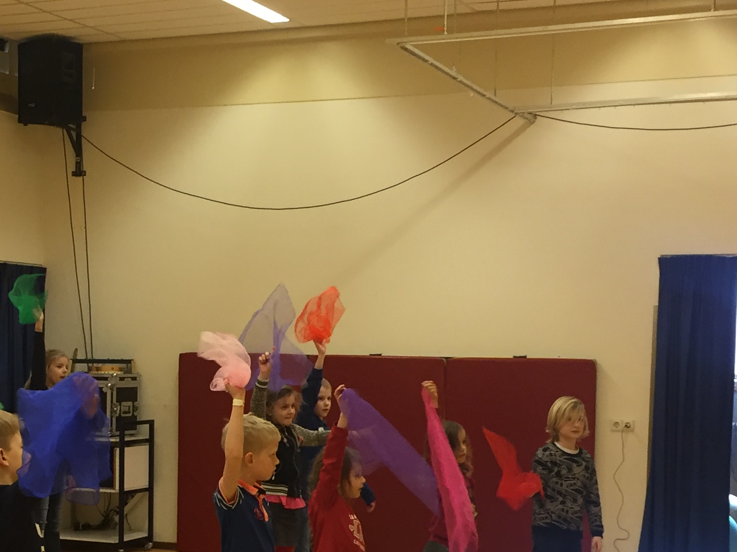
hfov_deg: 26.2
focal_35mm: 73
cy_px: 448
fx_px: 1554
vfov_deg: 19.9
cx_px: 147
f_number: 2.2
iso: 100
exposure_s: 1/33
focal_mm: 4.15
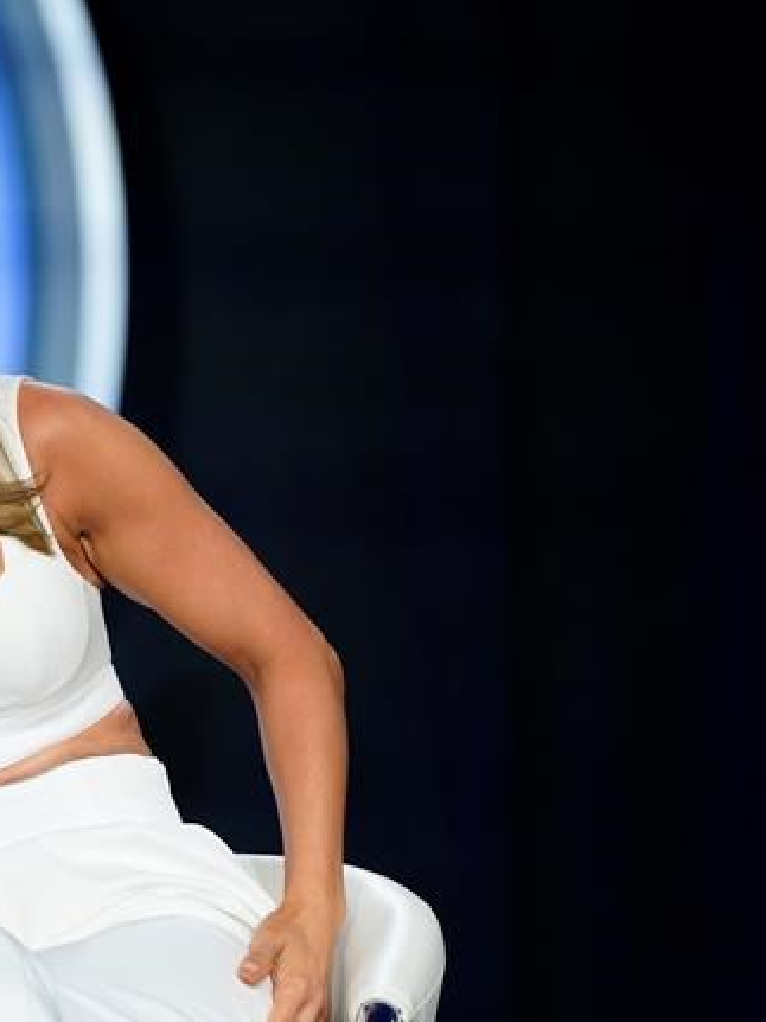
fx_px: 8561
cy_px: 511
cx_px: 74
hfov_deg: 5.1
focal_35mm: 290
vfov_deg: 6.8
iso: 2500
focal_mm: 200
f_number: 3.2
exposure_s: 1/640
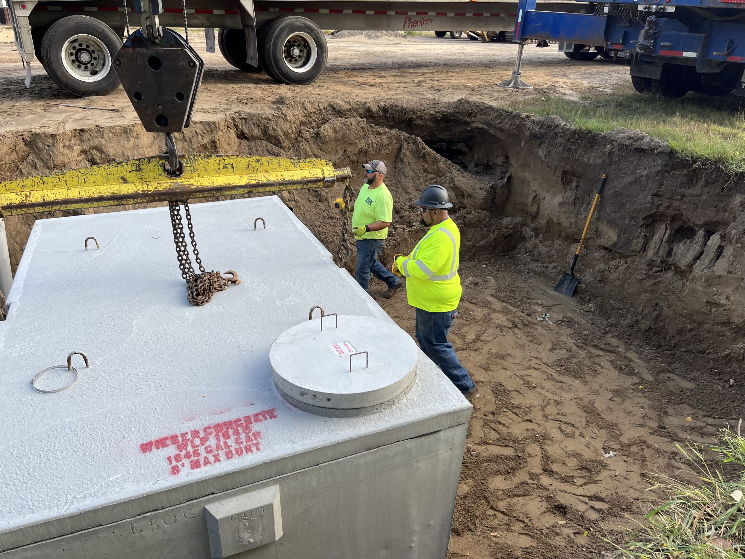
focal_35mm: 26
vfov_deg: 53.1
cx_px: 372
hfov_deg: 67.3
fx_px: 560
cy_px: 280
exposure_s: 1/563
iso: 50
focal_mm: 5.1
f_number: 1.6
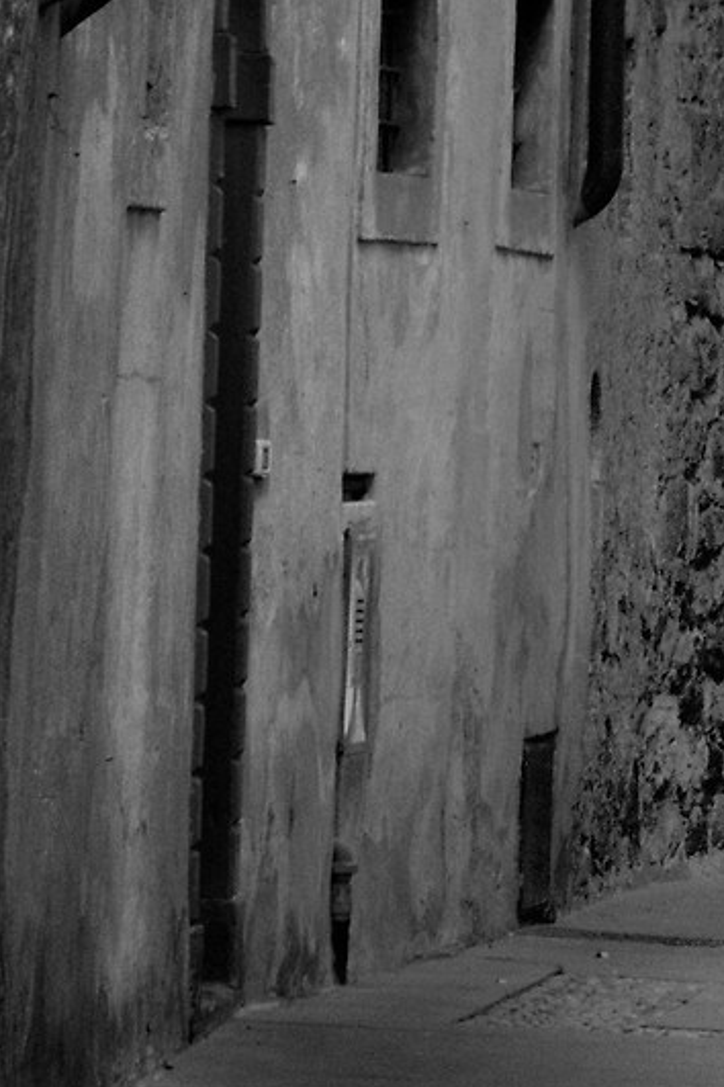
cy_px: -622
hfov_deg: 3.5
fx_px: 11734
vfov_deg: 5.2
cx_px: 867
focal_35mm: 389
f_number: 18
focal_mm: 86
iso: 800
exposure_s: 1/125
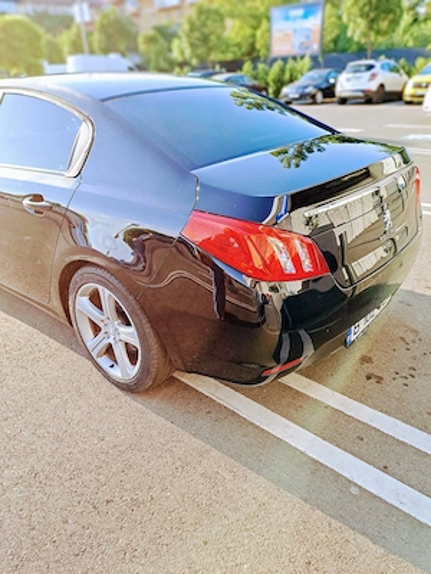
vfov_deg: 69.4
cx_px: 216
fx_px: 415
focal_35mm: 25
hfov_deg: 54.9
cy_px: 287
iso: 32
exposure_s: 1/238
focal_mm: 4.65
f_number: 1.8
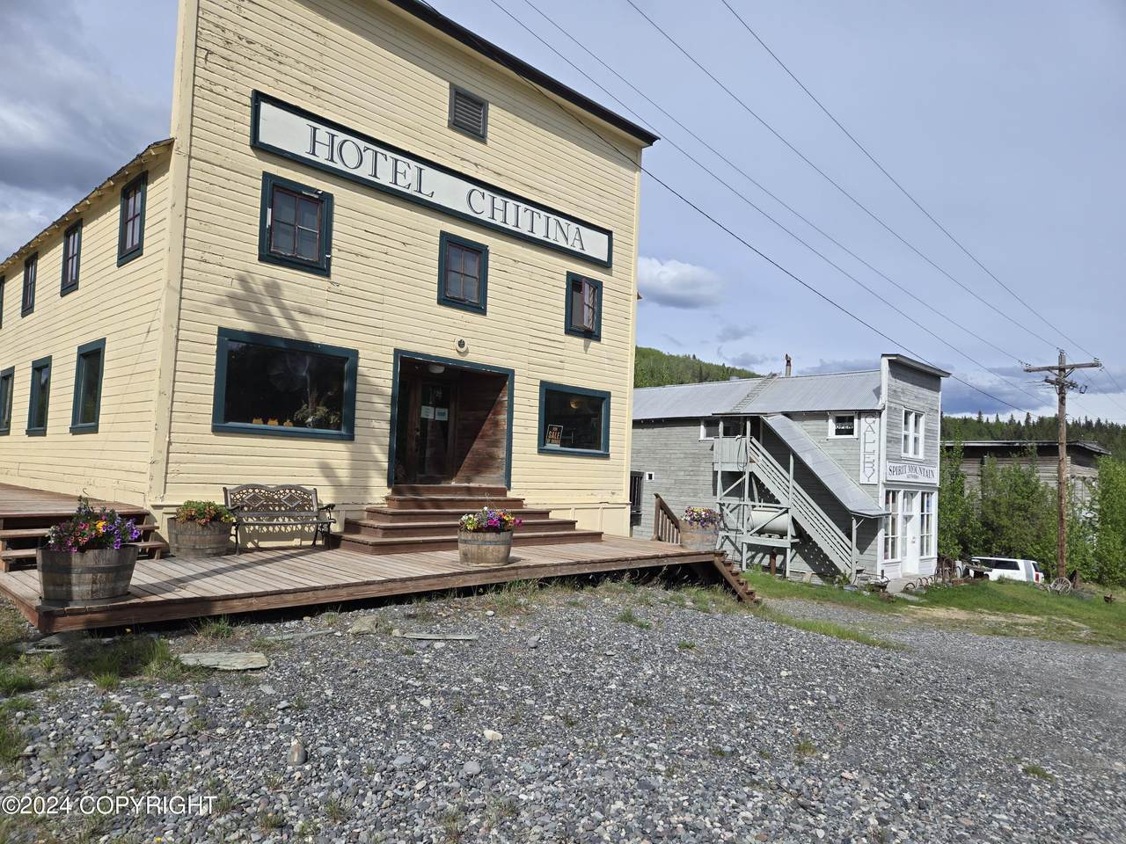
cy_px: 422
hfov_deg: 73.9
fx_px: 748
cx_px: 563
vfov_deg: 58.9
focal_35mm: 23
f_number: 1.8
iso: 25
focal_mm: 5.4
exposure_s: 1/3327
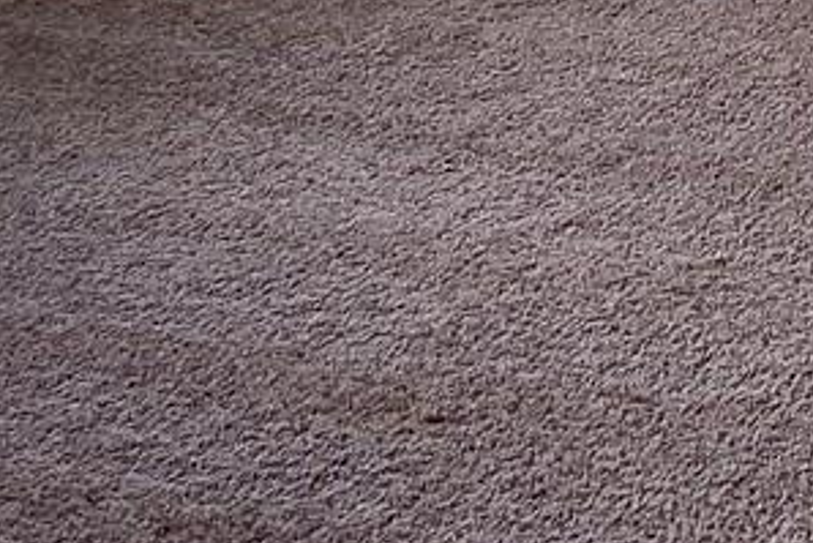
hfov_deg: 13.5
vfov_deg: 8.2
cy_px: -1010
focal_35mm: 145
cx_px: 1127
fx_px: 3276
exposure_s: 1/60
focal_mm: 5.1
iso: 80
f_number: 1.6
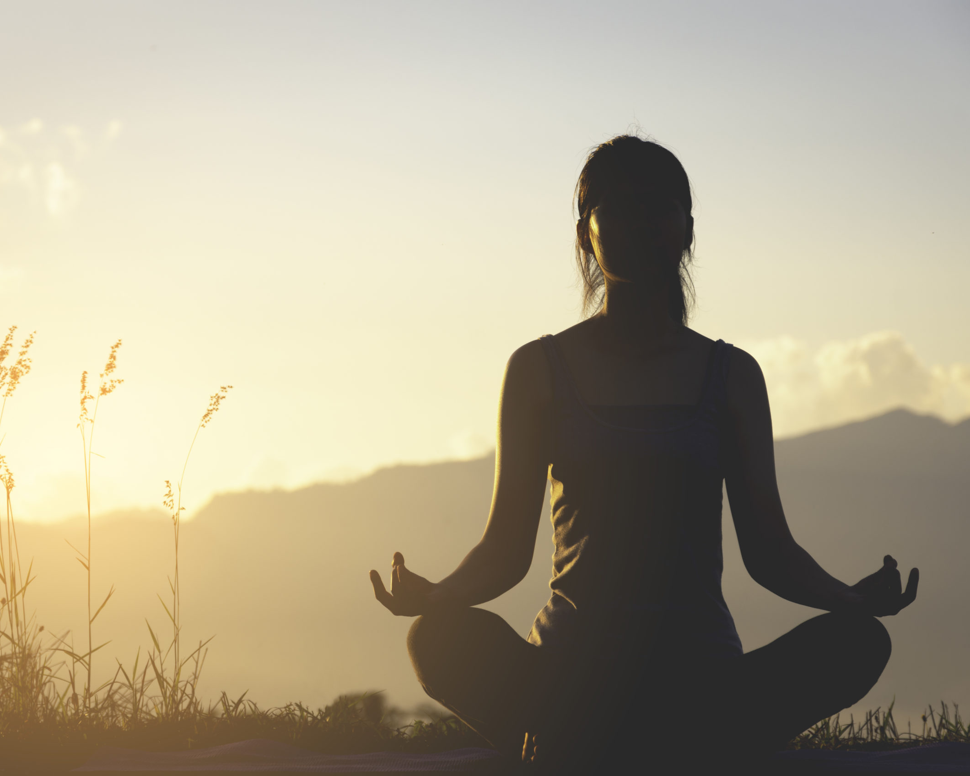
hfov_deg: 11.3
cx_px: 435
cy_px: 387
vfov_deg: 9.1
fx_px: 4880
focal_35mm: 170
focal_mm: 100
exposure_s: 1/250
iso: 100
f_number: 8
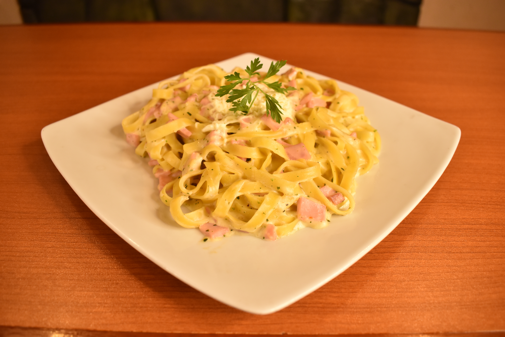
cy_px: 168
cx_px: 252
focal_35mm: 30
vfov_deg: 43.6
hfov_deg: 61.9
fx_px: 421
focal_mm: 20
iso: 800
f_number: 4.5
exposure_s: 1/50
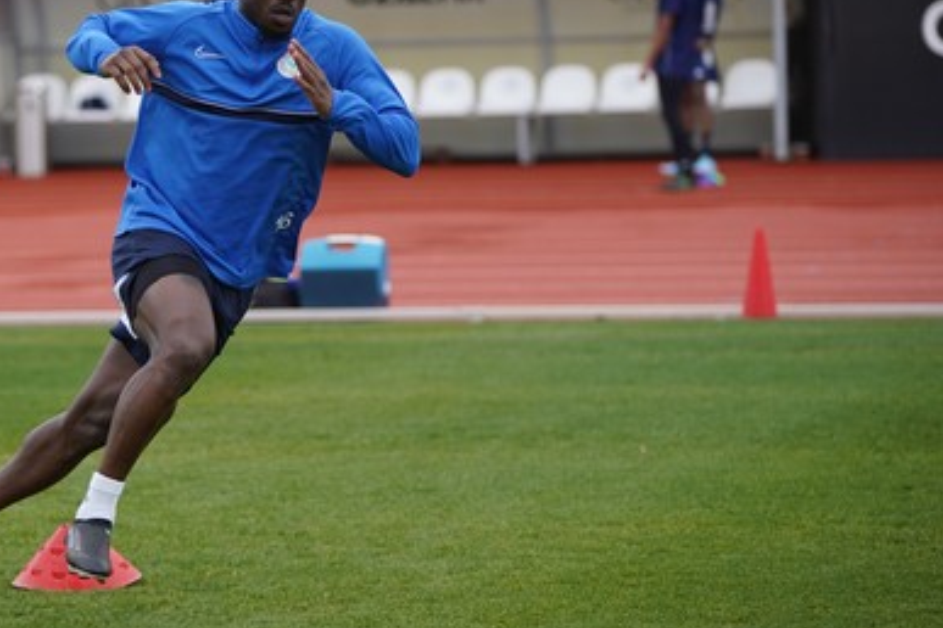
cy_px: 159
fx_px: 5893
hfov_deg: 9.1
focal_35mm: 225
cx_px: 168
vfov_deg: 6.1
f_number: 2.8
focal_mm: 130
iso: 320
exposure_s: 1/1600
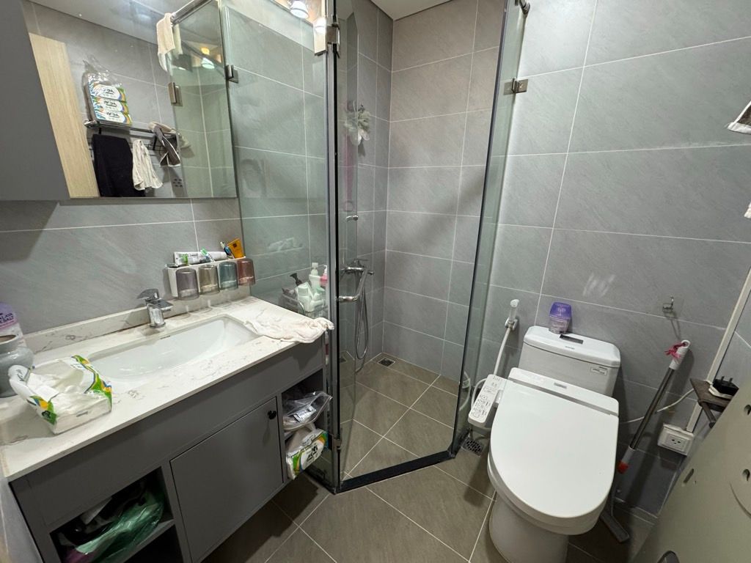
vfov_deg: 85.7
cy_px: 282
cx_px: 376
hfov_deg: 102.1
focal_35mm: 14
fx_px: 304
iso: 250
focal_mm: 2.22
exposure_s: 1/50
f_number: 2.2
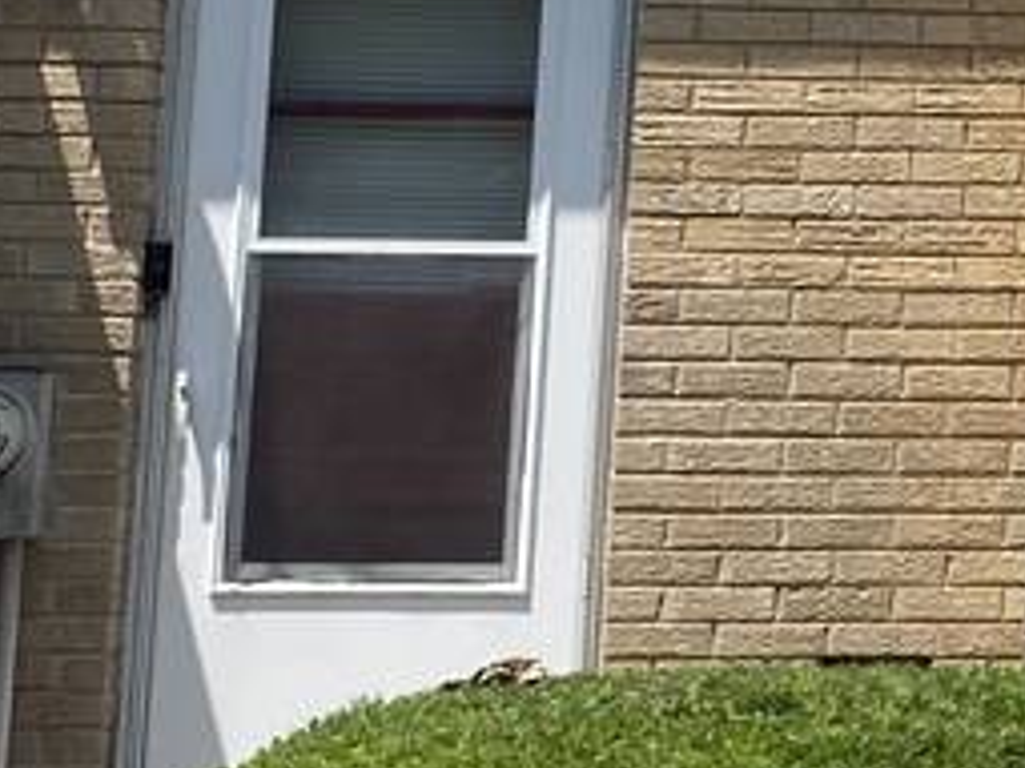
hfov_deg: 11.9
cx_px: 2094
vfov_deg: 9.9
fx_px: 4351
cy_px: -185
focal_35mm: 147
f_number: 1.8
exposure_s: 1/2817
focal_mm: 4.25
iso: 32
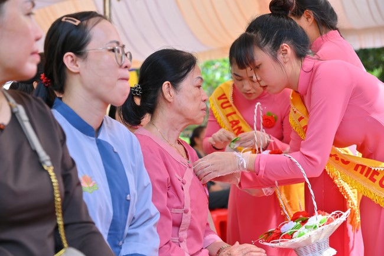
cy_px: 128
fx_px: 800
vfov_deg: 18.2
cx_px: 192
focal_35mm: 75
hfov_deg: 27.0
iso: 160
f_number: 5
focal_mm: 75
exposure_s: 1/100
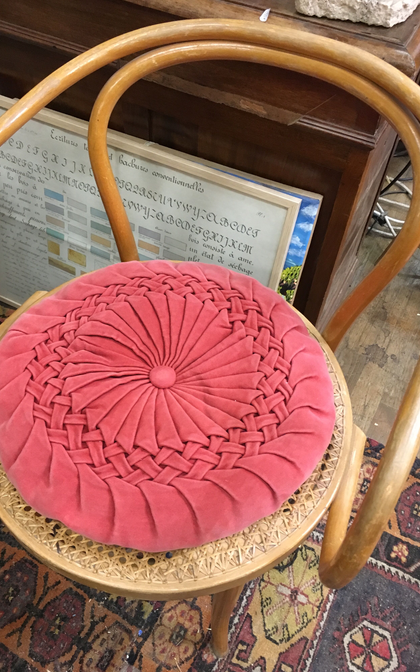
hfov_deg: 40.6
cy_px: 337
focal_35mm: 31
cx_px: 188
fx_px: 568
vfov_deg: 61.2
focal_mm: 4.15
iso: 200
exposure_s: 1/25
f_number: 2.2
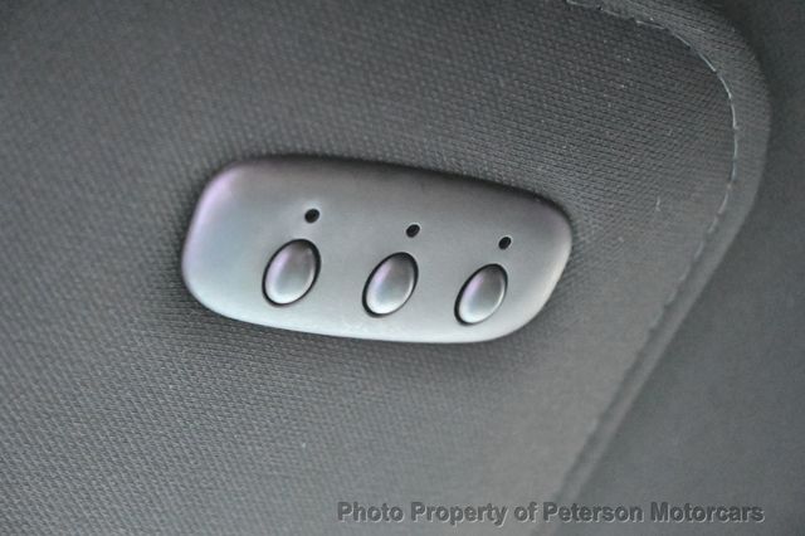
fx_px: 1056
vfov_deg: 28.5
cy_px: 268
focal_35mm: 47
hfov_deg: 41.7
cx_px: 402
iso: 22800
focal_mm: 31.5
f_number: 5
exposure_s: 1/50
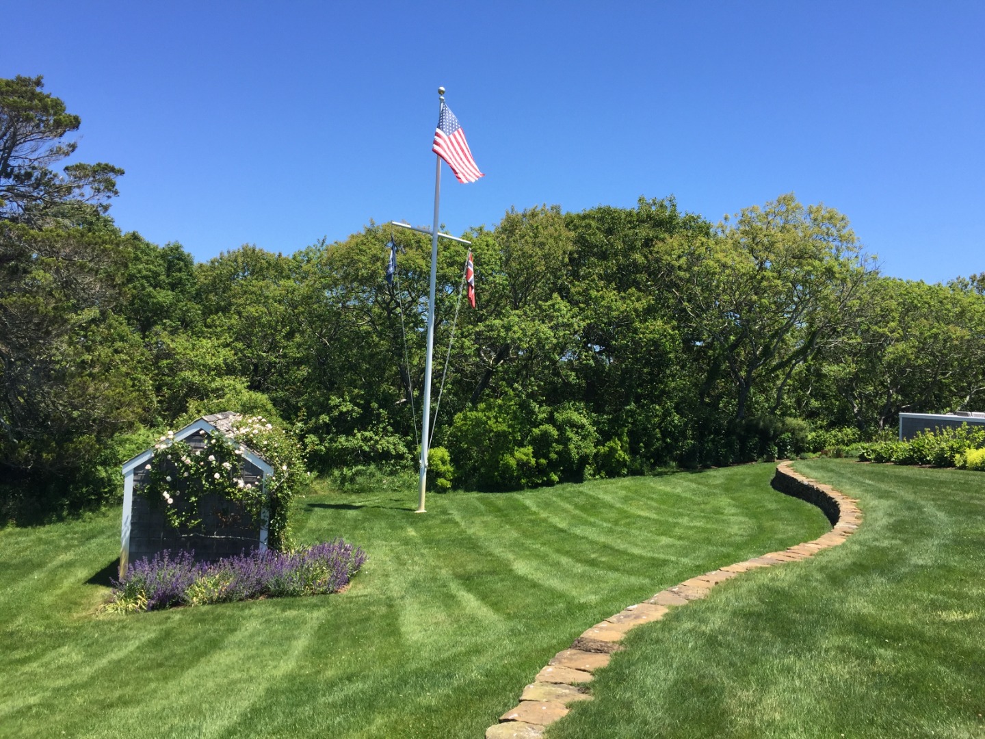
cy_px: 370
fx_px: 825
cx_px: 492
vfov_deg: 48.2
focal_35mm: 29
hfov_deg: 61.7
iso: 32
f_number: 2.2
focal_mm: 4.15
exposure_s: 1/1163
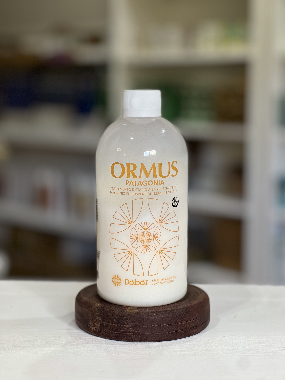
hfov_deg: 19.1
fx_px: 845
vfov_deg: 25.3
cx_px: 142
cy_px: 190
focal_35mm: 77
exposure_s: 1/33
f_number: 2.8
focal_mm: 9
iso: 100
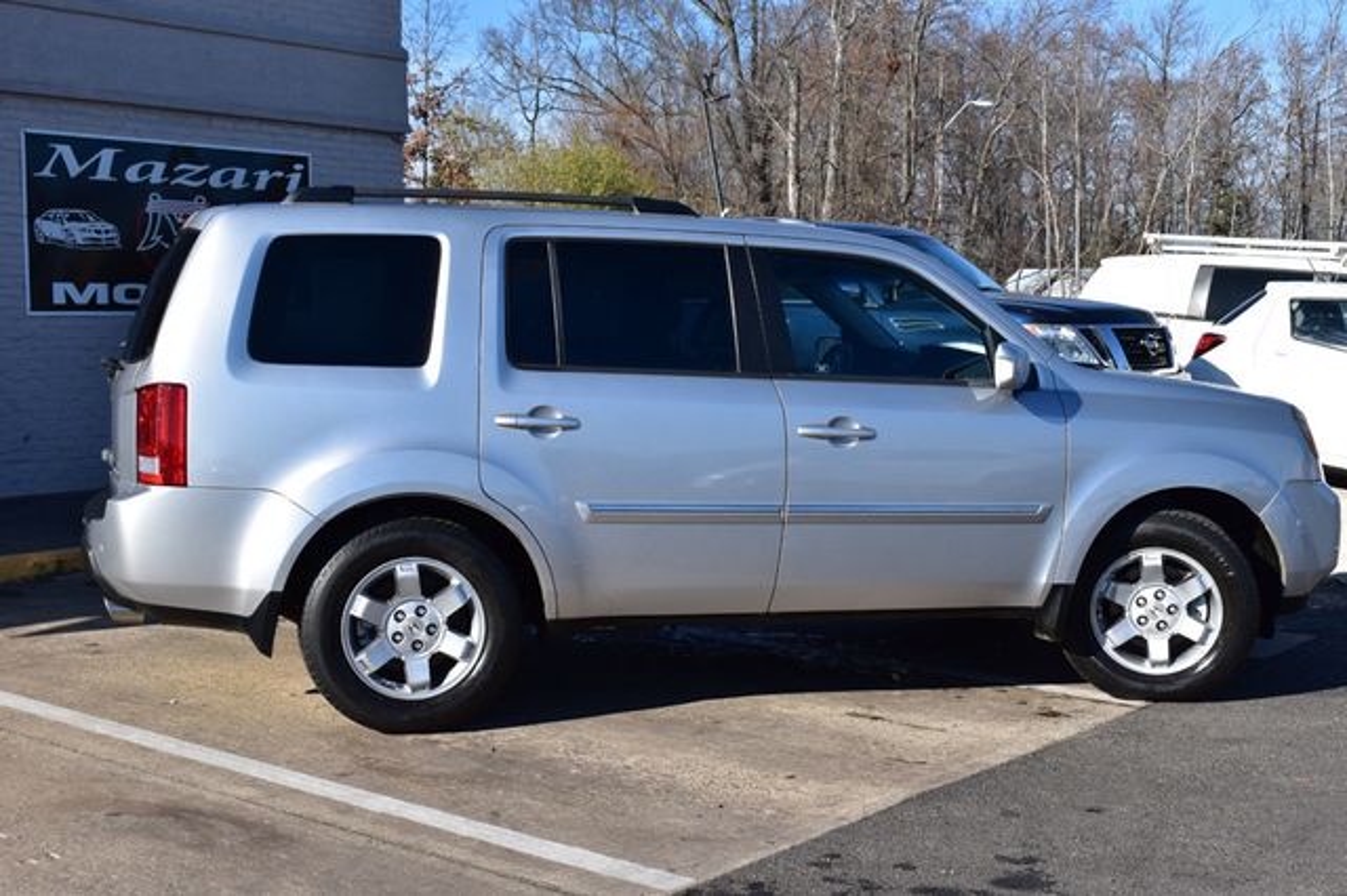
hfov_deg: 42.3
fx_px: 1739
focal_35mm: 46
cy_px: 448
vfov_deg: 28.9
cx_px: 674
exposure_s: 1/500
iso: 360
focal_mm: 31
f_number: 11
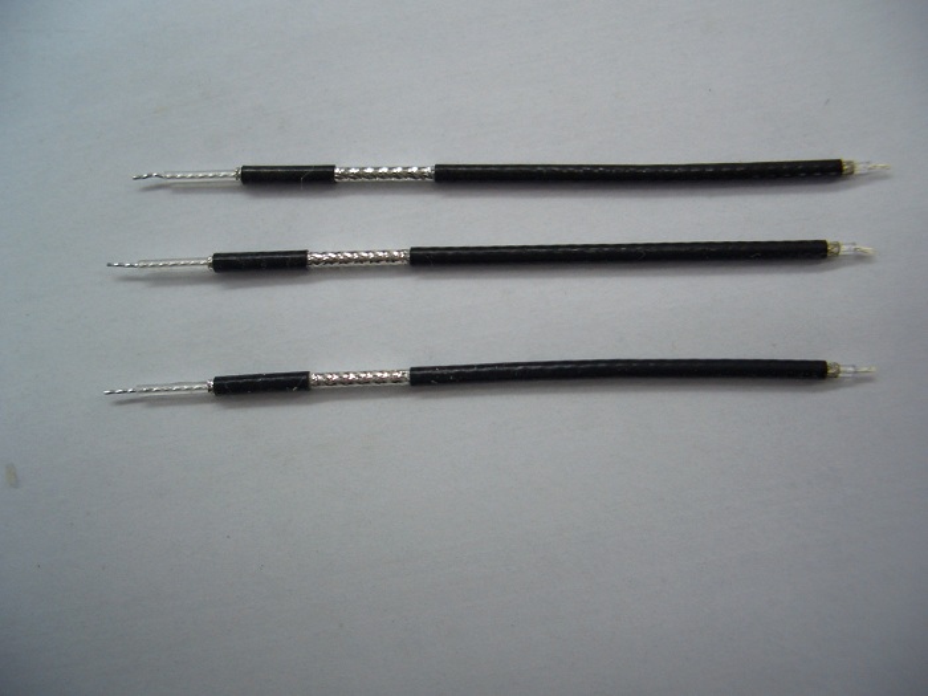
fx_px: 938
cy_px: 348
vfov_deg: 40.7
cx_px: 464
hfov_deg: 52.6
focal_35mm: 35
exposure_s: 1/50
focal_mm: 5.8
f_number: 2.6
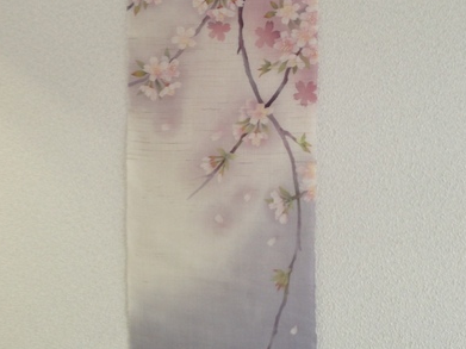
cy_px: 126
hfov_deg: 42.1
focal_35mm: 45
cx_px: 232
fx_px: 606
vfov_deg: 32.0
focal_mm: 4.13
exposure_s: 1/20
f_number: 2.4
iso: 64
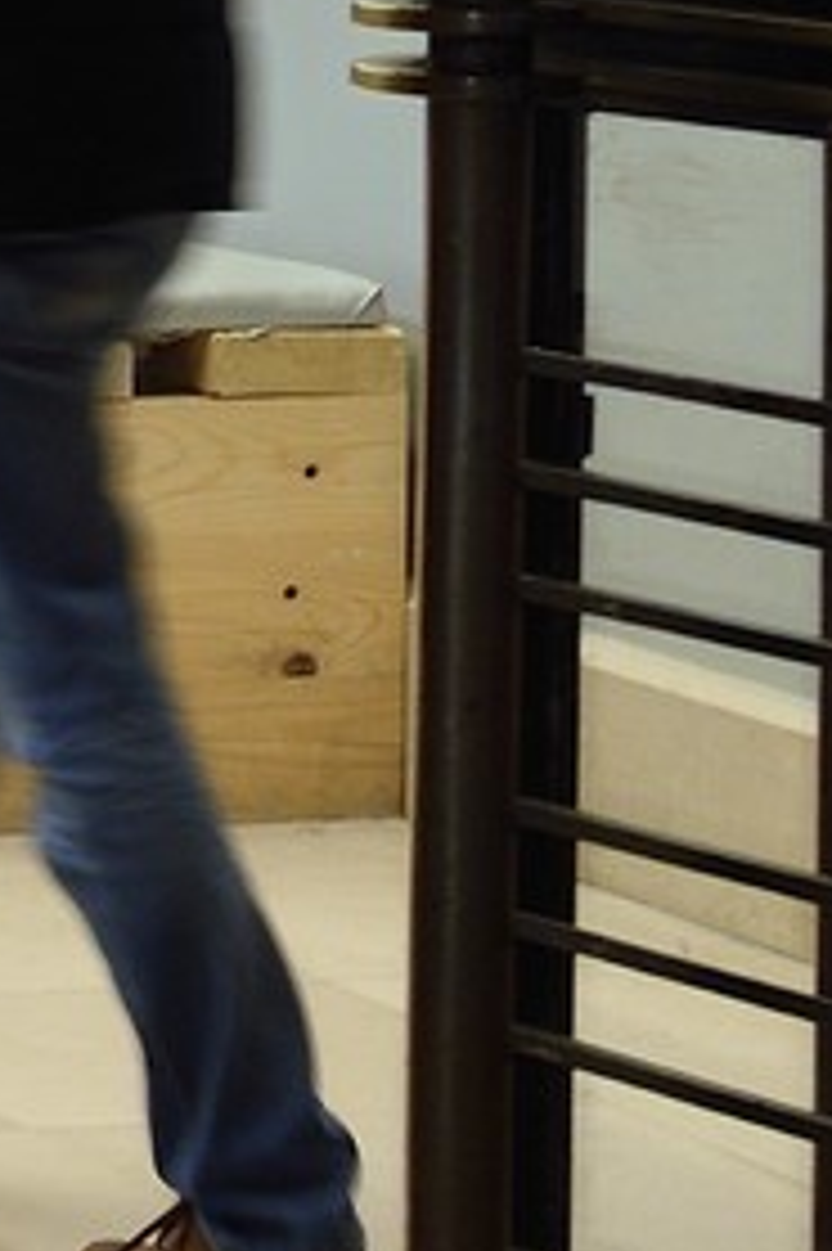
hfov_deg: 5.7
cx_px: -1943
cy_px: -567
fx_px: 7601
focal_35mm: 219
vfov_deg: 9.2
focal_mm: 38
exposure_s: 1/25
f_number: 7.1
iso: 640
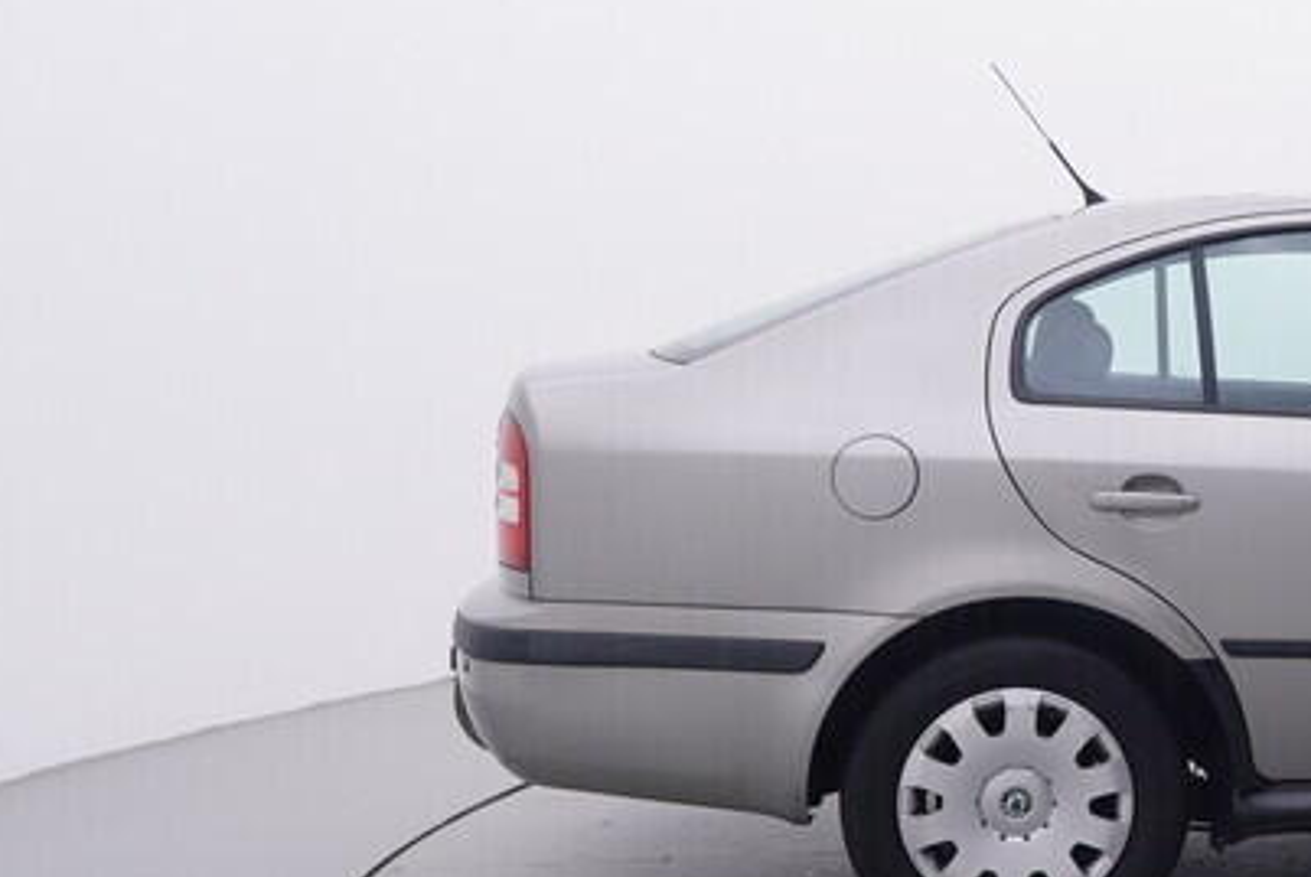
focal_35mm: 57
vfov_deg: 23.7
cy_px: 548
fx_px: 2088
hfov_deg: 31.5
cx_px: 1386
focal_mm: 15
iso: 200
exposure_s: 1/80
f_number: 5
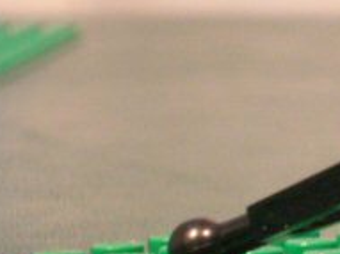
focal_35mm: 302
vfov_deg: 4.9
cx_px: 652
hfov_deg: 6.4
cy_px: 116
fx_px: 2964
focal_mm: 12.3
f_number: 4
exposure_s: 1/1.8
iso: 200
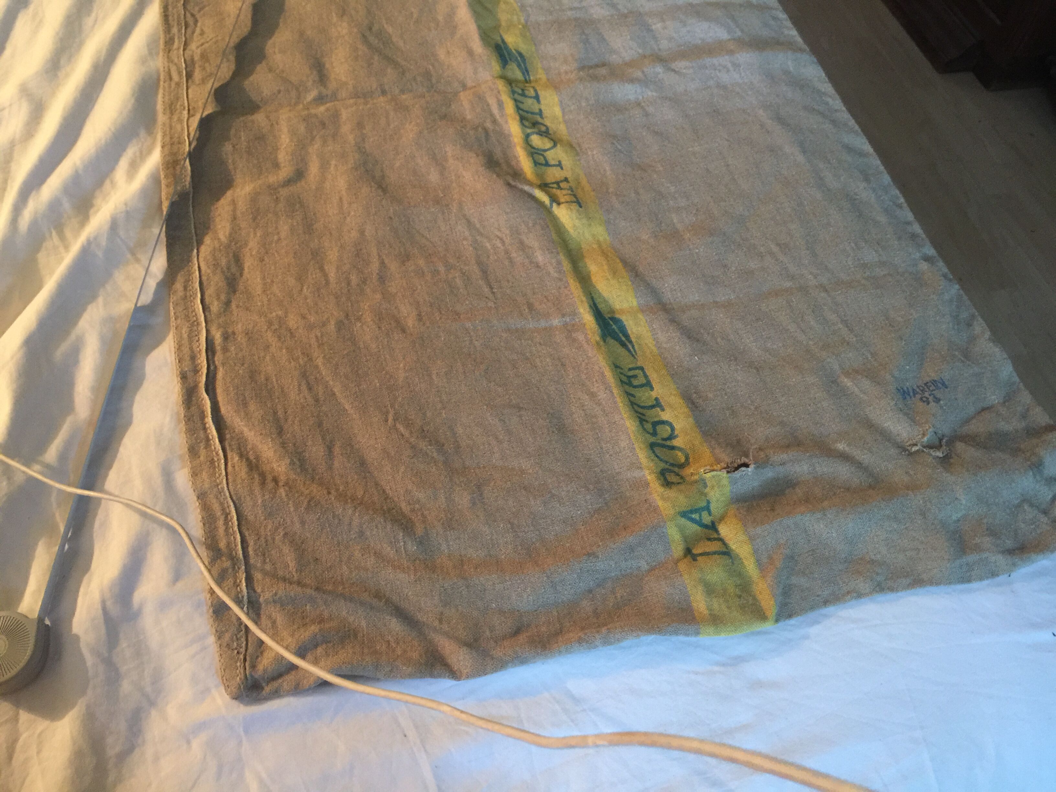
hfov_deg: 61.7
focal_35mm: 29
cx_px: 528
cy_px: 396
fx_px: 885
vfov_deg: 48.2
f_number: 2.2
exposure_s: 1/10
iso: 100
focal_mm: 4.15
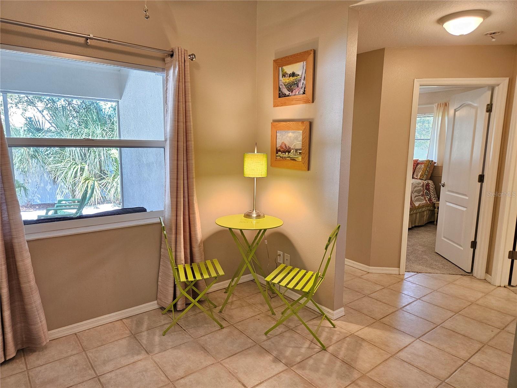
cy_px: 194
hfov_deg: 73.9
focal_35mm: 23
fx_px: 344
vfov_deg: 58.9
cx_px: 258
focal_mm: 5.4
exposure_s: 1/120
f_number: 1.8
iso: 400
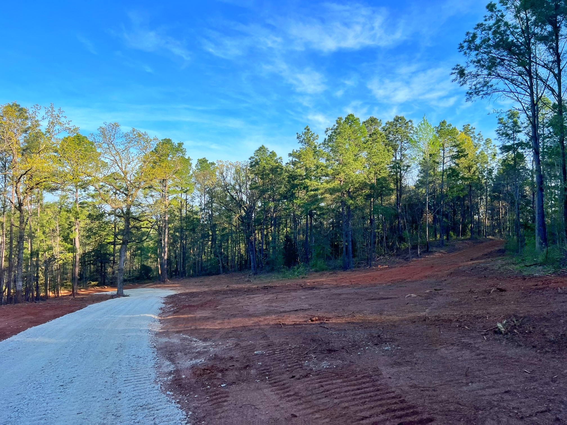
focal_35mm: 26
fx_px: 426
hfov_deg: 67.3
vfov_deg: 53.1
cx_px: 284
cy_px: 212
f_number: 1.5
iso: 50
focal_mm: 5.7
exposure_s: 1/1972
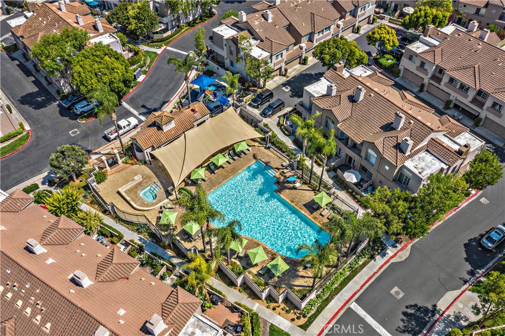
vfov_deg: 46.4
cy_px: 168
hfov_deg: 65.5
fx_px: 393
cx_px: 252
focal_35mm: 28
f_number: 11
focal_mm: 10.26
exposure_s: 1/320
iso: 100
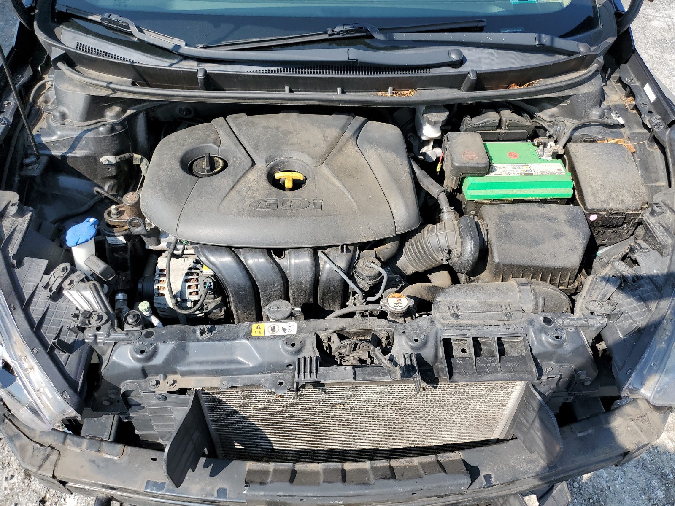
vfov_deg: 53.1
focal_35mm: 26
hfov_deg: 67.3
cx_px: 338
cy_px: 253
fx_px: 507
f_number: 1.5
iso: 50
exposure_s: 1/1250
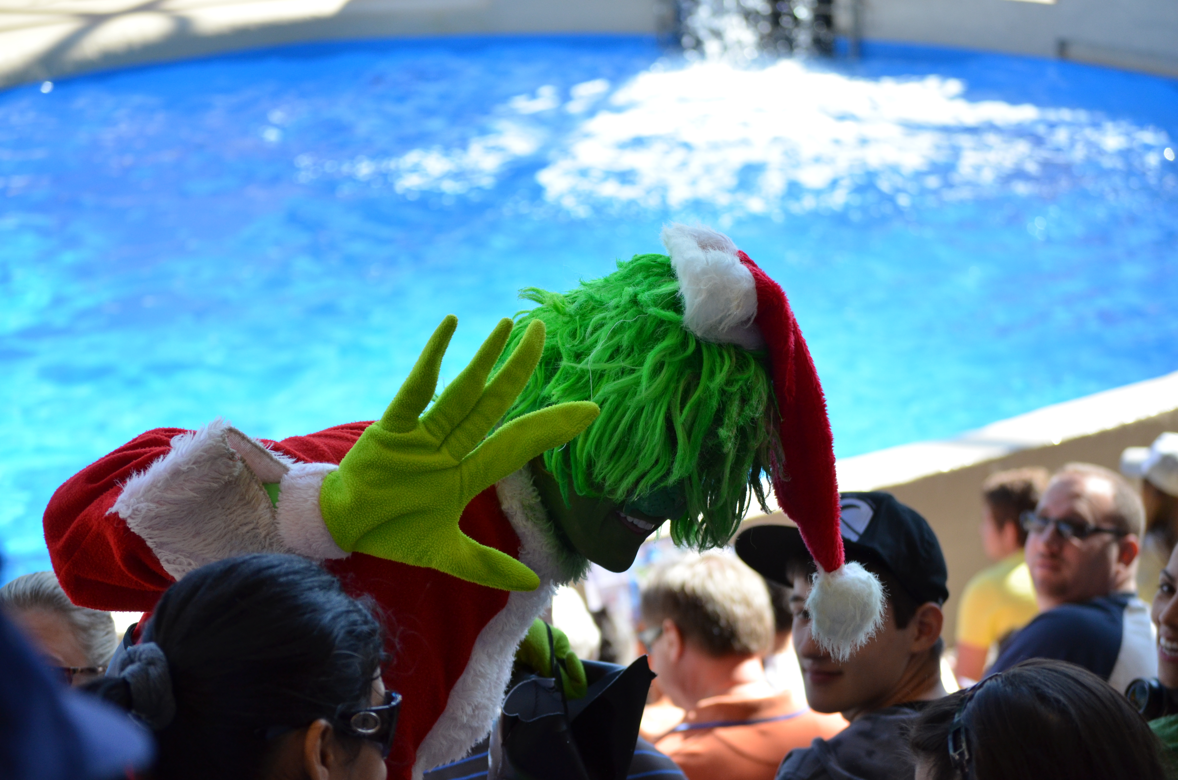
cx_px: 589
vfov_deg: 14.6
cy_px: 390
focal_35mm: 93
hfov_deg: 22.0
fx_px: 3037
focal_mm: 62
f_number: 4.2
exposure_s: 1/1000
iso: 720
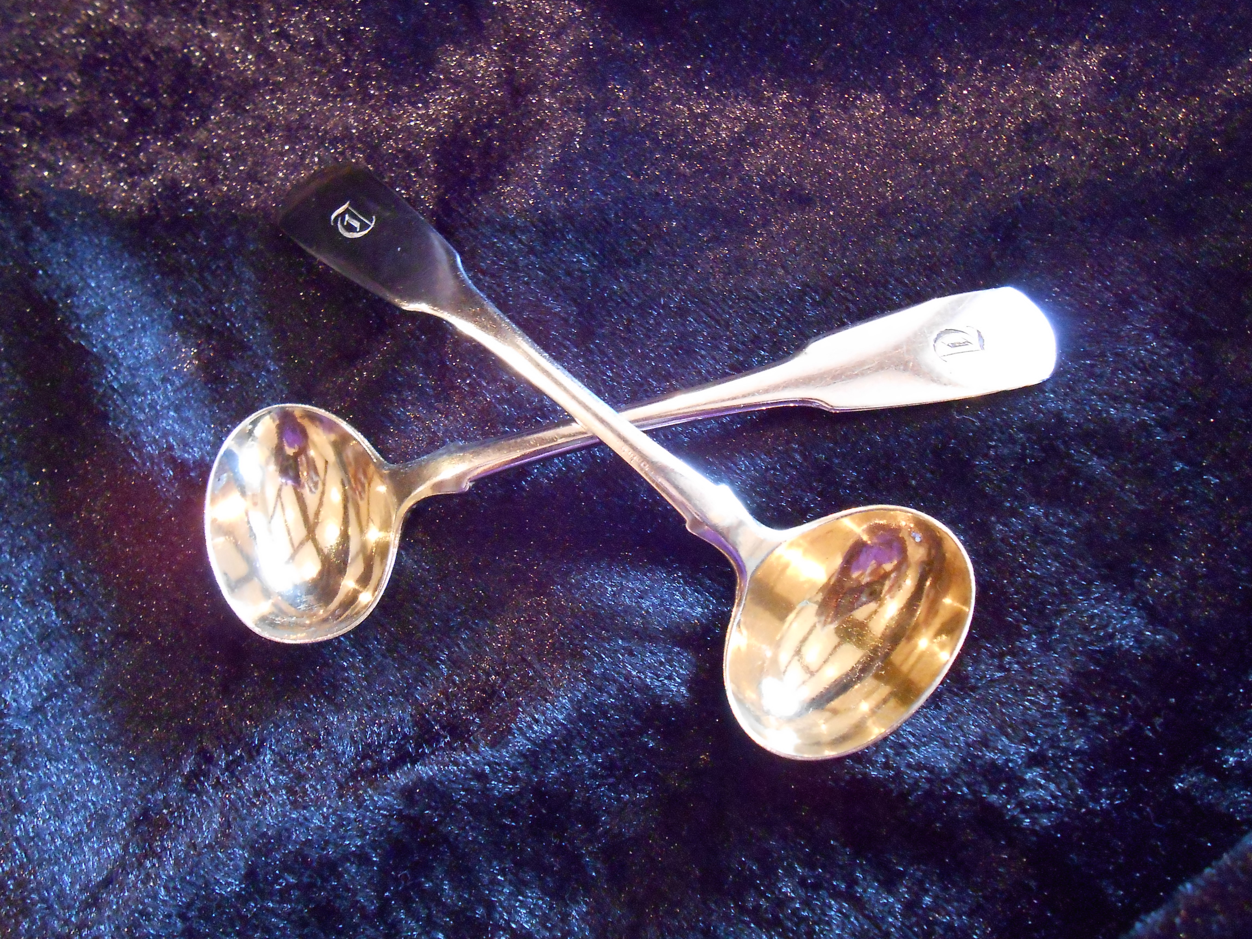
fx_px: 1085
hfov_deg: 60.0
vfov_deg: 46.8
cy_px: 470
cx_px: 626
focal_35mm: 30
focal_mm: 5.3
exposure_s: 1/10
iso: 800
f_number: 3.8
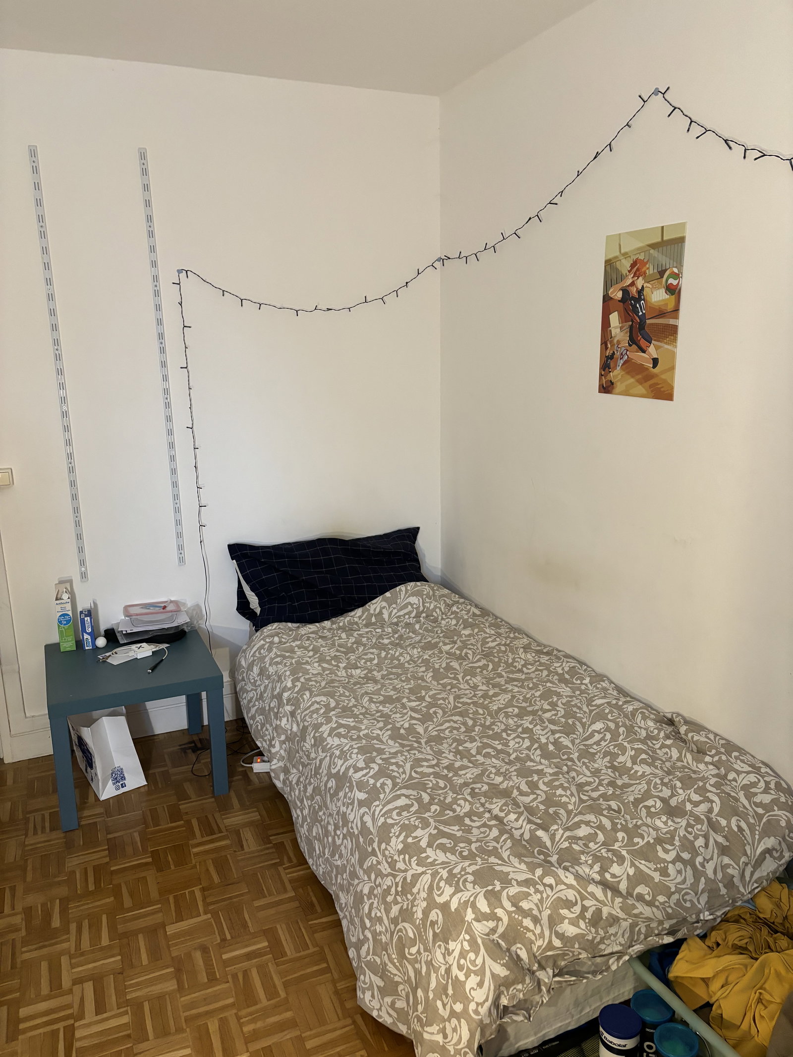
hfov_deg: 53.1
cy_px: 528
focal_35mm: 26
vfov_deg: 67.3
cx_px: 396
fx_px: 794
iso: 400
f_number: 1.6
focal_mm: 5.96
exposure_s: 1/50
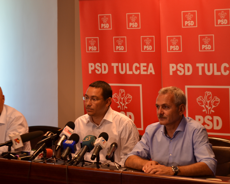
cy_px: 92
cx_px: 93
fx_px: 637
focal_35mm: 94
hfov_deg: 20.4
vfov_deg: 16.4
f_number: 5.6
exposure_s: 1/20
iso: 400
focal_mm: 55
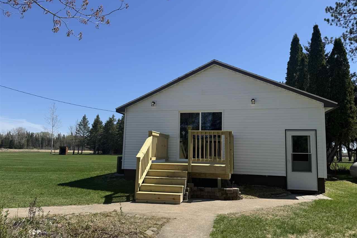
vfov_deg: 51.3
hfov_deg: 71.5
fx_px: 248
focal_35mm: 25
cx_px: 178
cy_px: 122
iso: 80
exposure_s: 1/4310
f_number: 1.78
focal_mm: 6.76
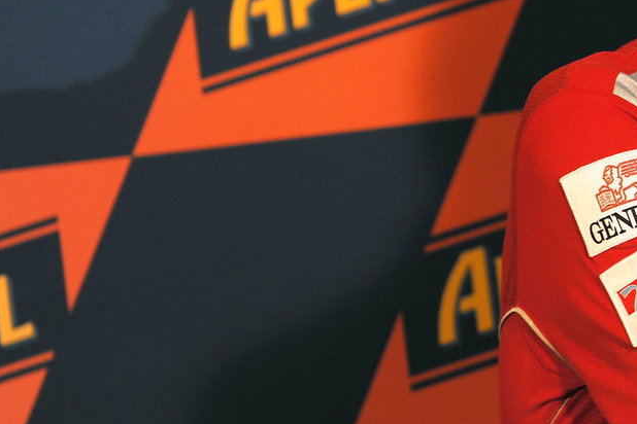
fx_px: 13748
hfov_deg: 2.7
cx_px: 823
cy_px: 28
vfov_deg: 1.8
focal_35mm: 777
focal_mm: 300
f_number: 4
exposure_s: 1/100
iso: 250
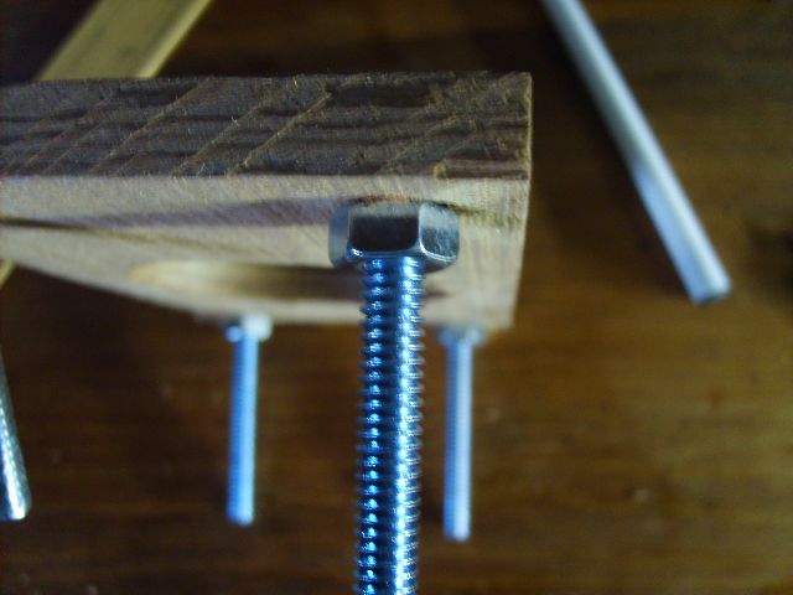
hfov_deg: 52.6
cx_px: 396
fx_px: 802
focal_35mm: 35
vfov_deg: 40.7
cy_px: 298
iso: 140
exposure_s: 1/6
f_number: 2.8
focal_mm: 5.8
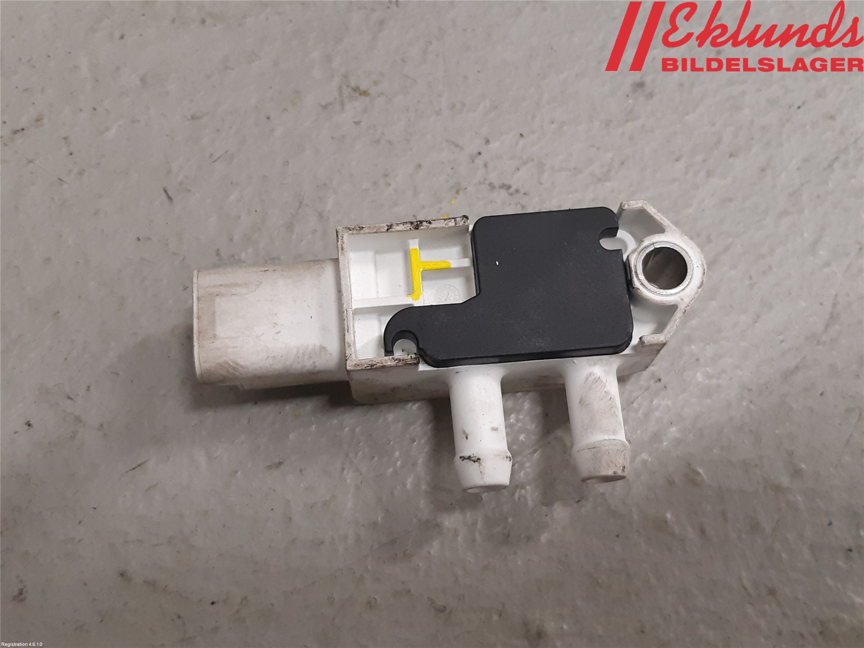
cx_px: 432
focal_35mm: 26
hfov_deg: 67.3
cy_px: 324
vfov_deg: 53.1
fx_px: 649
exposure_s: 1/50
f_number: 1.7
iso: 160
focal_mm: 3.93
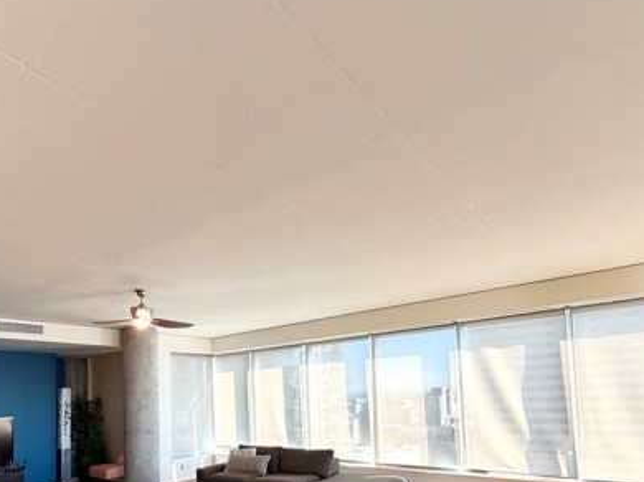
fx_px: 428
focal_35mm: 23
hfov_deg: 74.0
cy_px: 371
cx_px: 322
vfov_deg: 55.5
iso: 250
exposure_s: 1/120
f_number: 2.2
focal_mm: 2.22
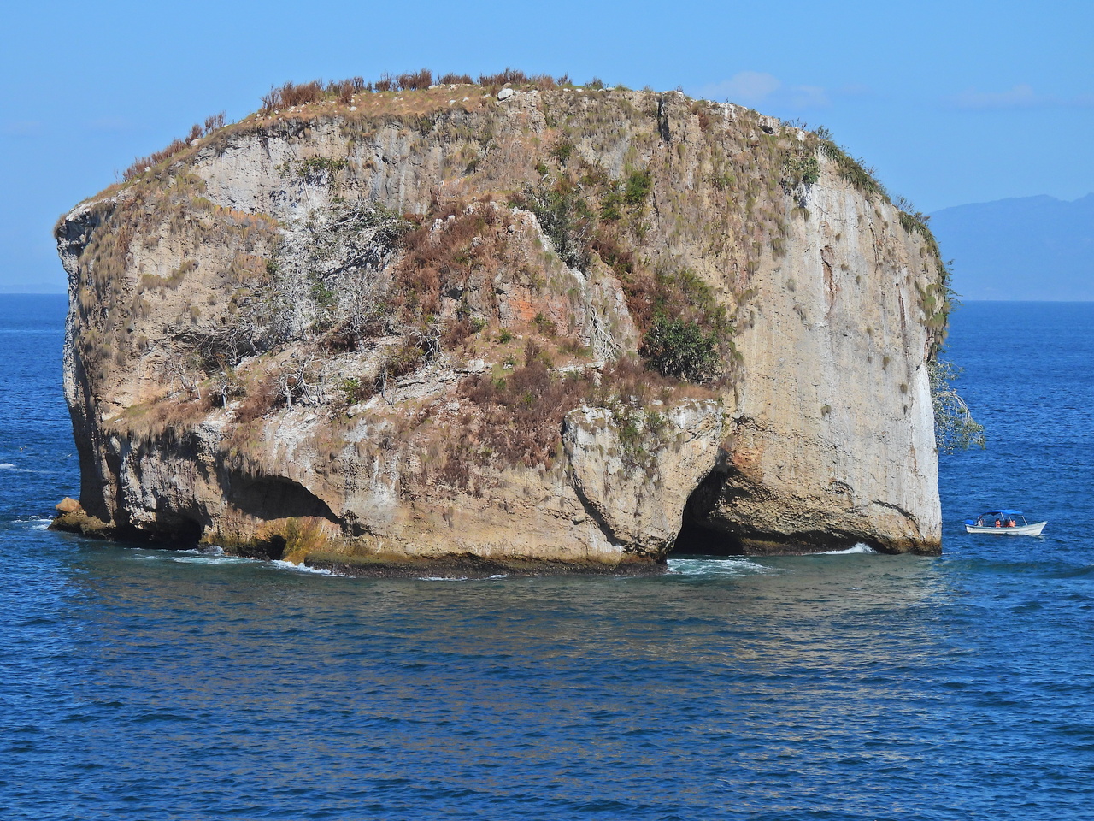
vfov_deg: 8.7
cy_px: 410
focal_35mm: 170
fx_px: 5373
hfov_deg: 11.6
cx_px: 547
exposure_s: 1/1600
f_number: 4.5
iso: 100
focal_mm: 30.3
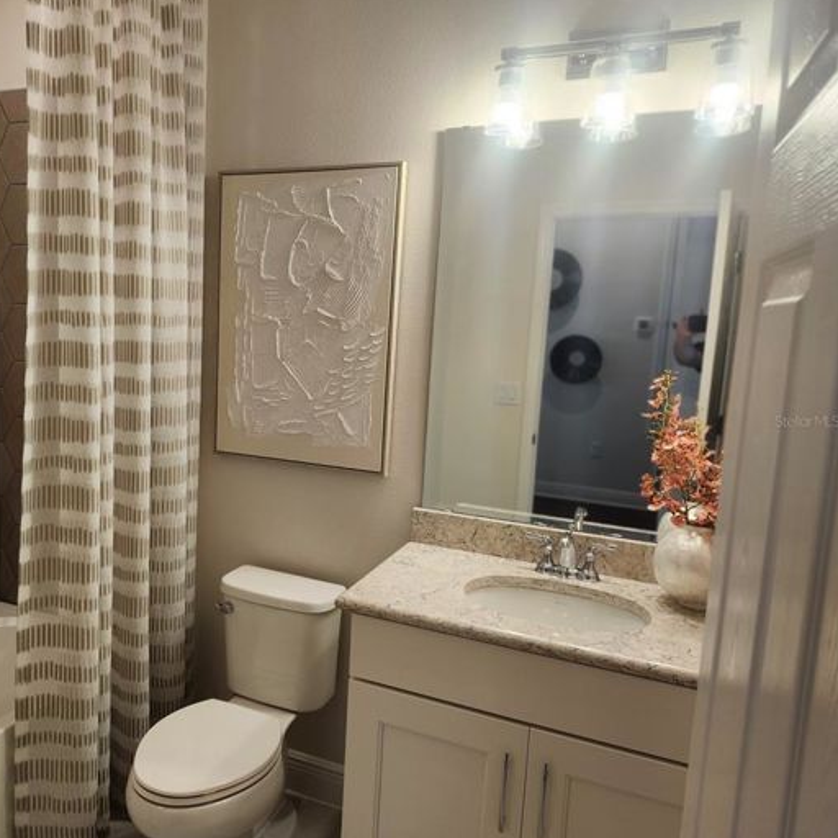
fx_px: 767
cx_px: 266
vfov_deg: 57.3
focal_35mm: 28
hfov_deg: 55.8
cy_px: 421
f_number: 1.8
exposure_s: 1/120
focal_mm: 5.54
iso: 125
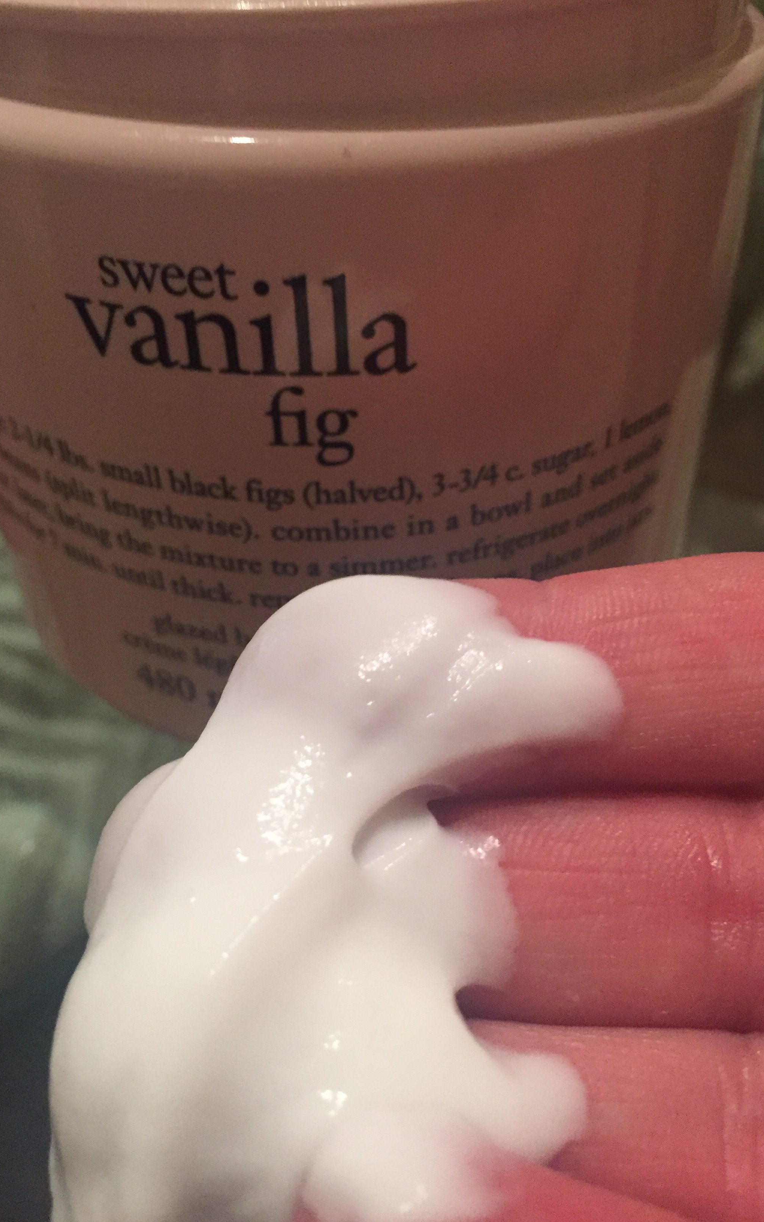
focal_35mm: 31
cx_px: 394
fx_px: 1033
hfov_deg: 40.6
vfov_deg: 61.2
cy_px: 609
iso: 250
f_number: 2.2
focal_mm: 4.15
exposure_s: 1/30
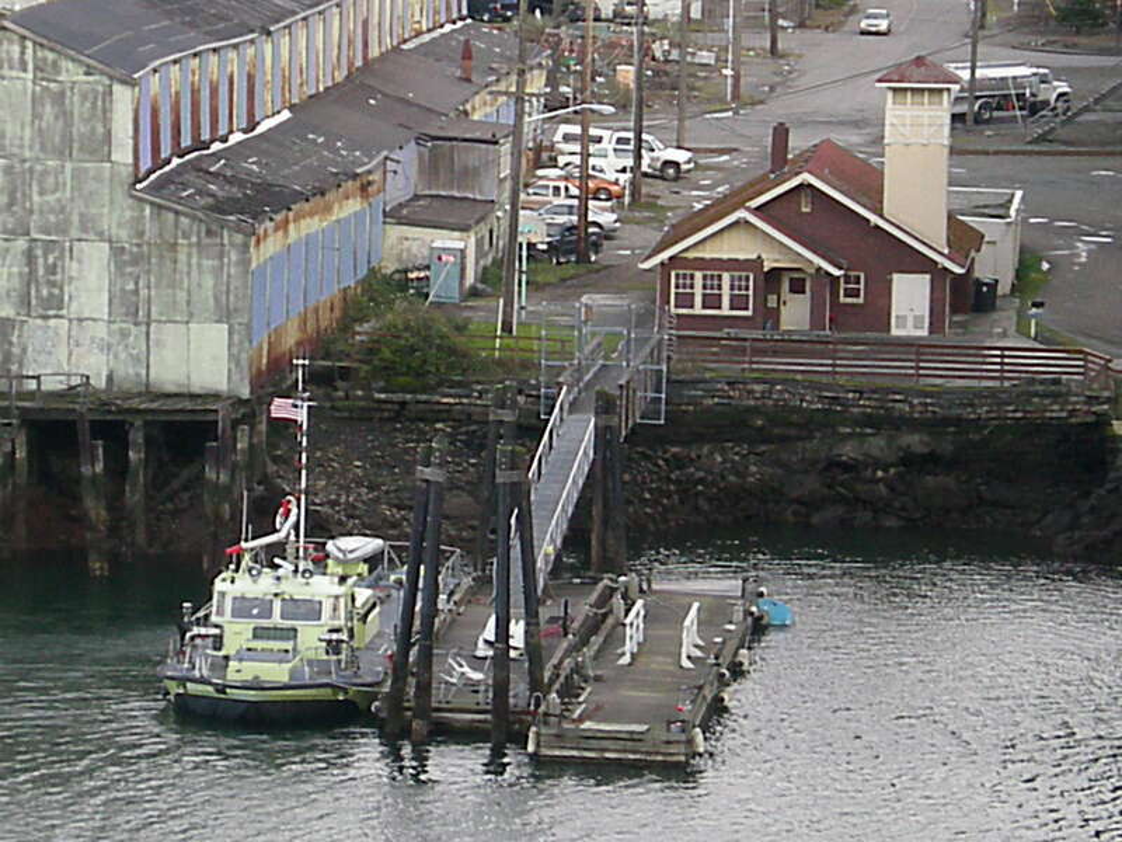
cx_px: 561
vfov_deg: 19.9
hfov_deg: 26.3
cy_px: 421
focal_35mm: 74
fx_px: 2399
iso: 105
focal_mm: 12.3
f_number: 4.6
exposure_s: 1/130
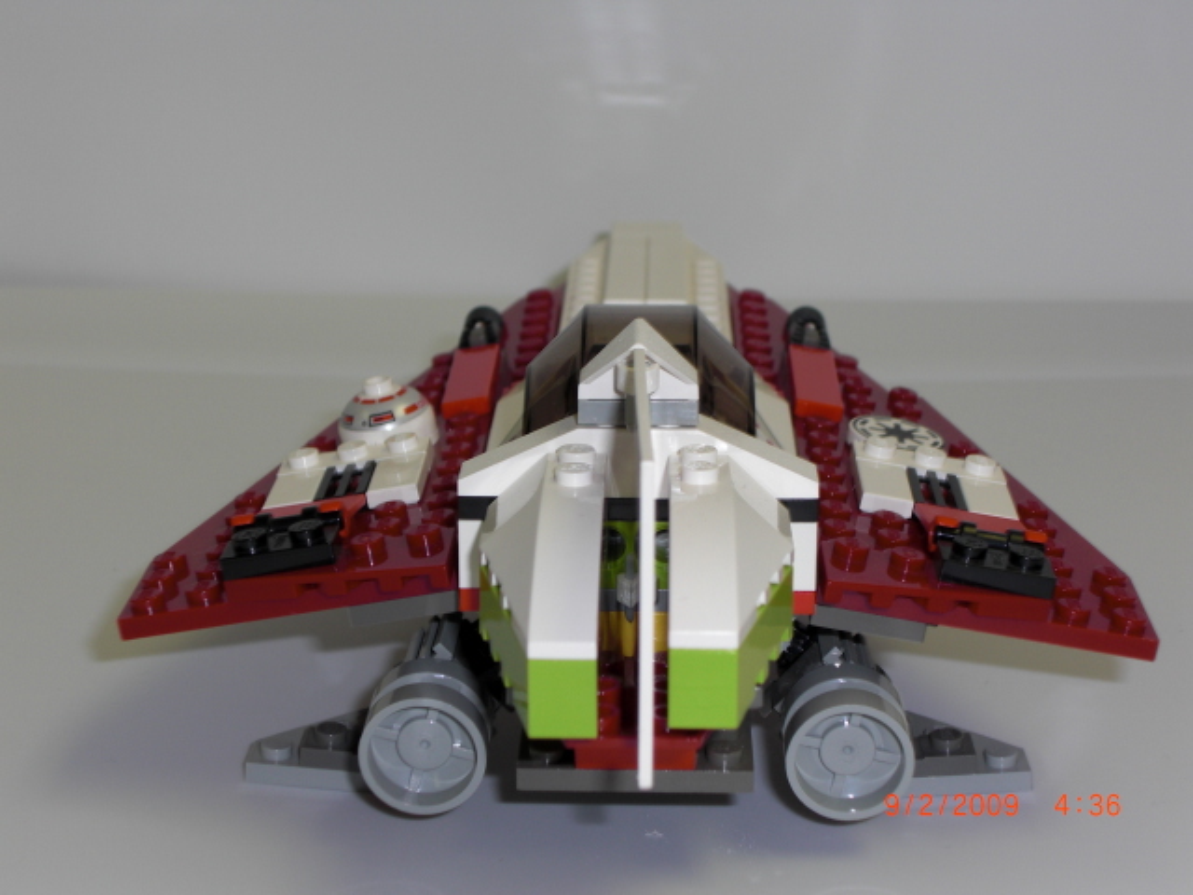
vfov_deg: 19.9
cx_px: 596
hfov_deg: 26.3
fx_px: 2550
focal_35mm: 74
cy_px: 448
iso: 50
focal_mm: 13.1
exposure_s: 1/60
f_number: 4.2
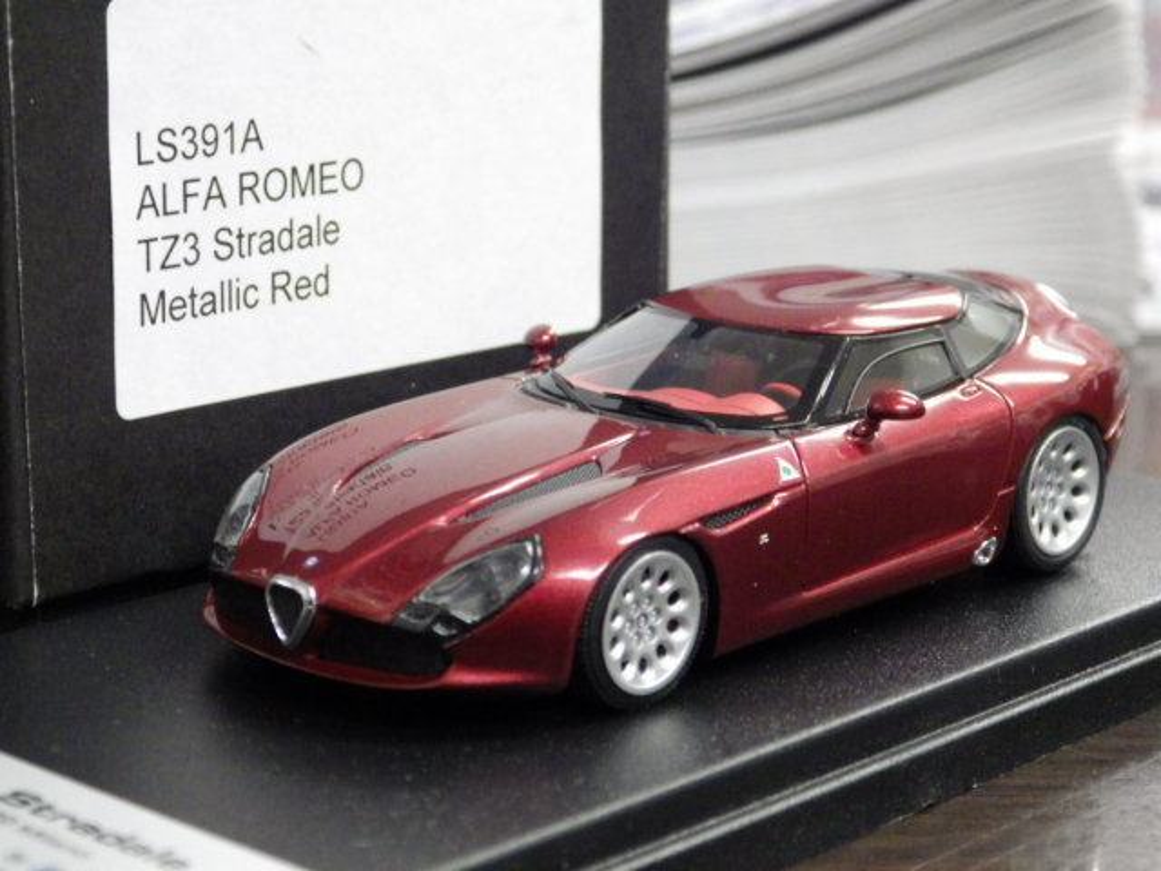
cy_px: 436
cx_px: 580
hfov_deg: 22.5
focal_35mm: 87
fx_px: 2918
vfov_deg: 17.0
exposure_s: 1/30
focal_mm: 15.6
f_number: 4.4
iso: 1000
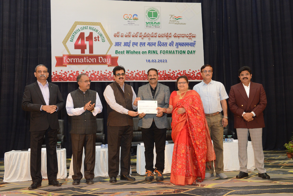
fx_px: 309
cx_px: 146
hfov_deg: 50.7
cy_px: 98
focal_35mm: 38
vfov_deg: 35.1
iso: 4000
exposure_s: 1/200
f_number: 8
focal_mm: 38
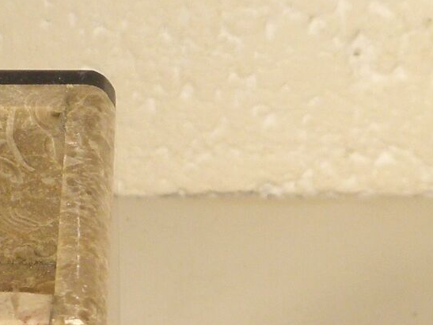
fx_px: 2401
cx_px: 307
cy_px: 371
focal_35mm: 192
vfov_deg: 7.7
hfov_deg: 10.3
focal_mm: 7.5
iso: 100
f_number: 3.8
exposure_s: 1/50
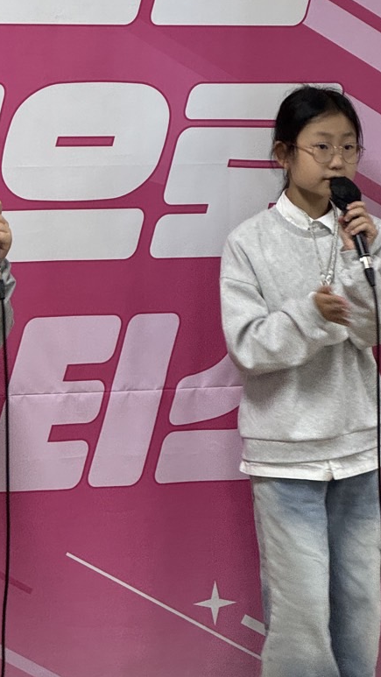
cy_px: 187
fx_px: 2496
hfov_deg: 8.7
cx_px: 142
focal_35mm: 139
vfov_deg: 15.4
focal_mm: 9
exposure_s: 1/60
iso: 200
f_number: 2.8
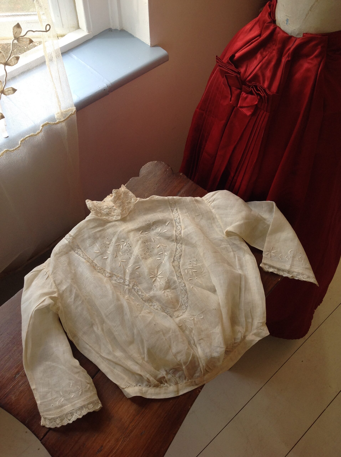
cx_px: 170
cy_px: 228
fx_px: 461
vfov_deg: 52.7
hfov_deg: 40.6
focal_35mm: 35
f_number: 2.4
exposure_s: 1/120
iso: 64
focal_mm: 4.28
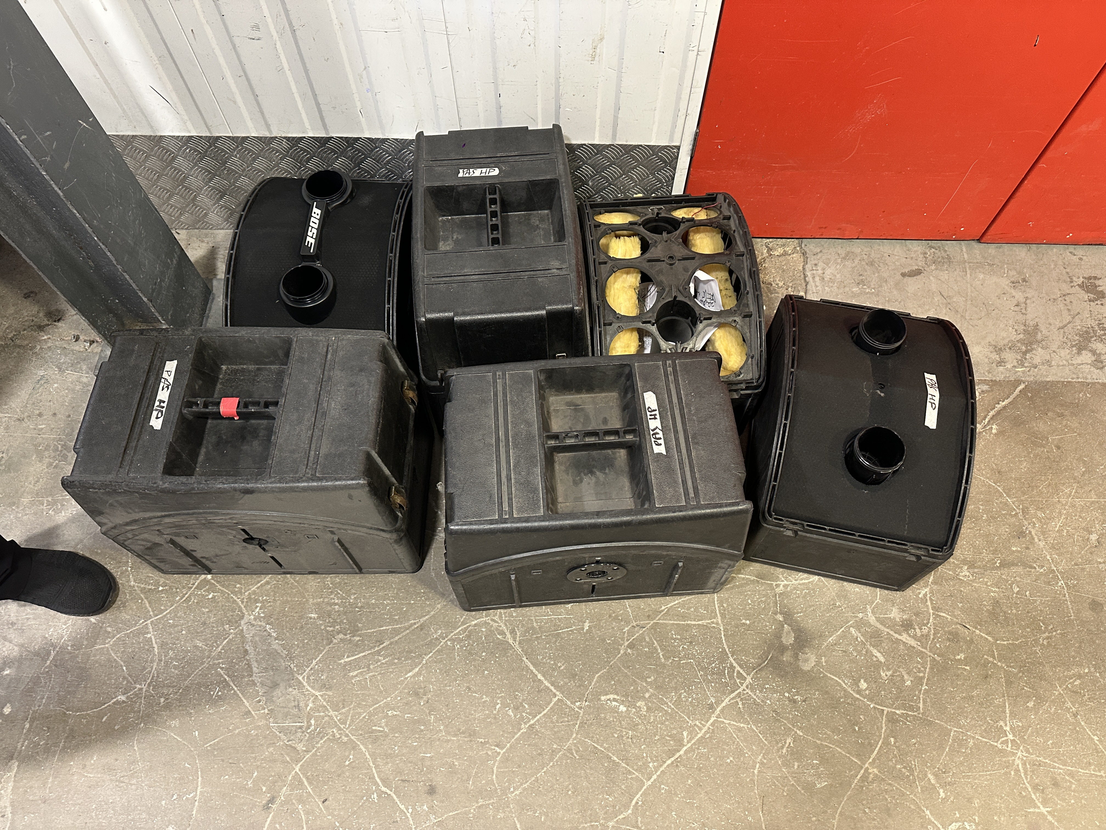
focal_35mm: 24
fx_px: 767
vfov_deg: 56.8
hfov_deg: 71.6
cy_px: 415
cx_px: 553
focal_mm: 6.86
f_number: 1.78
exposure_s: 1/50
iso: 400
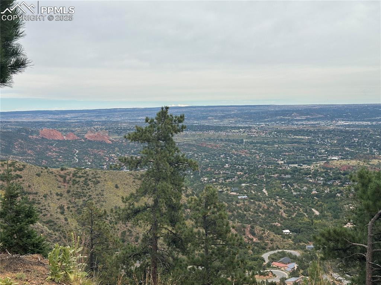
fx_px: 528
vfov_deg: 30.2
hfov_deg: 39.7
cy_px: 142
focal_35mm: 48
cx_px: 190
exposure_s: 1/3257
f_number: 1.78
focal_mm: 6.86
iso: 64
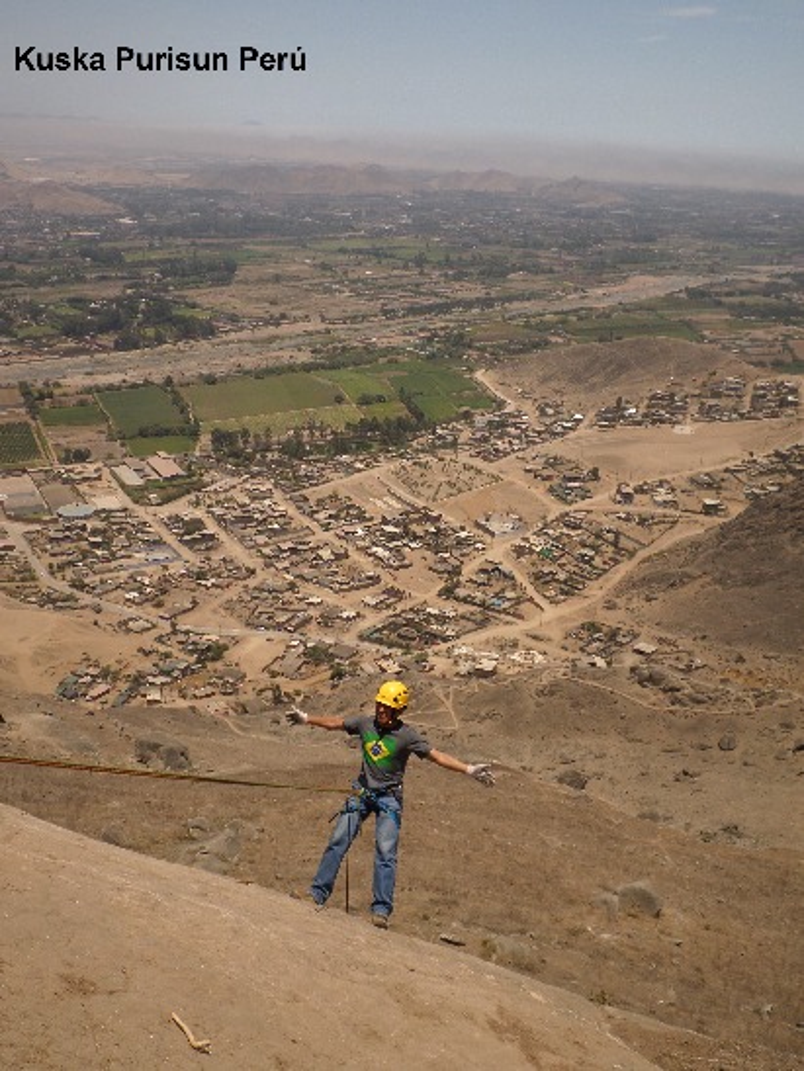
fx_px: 1115
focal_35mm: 36
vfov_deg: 51.4
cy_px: 536
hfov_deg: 39.7
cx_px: 402
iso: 80
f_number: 10.8
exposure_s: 1/180
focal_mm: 6.5
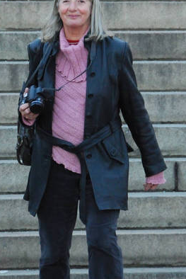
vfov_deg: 3.9
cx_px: 59
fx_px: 4127
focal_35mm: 533
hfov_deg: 2.6
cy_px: 63
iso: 1600
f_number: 5.6
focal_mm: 200
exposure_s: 1/320
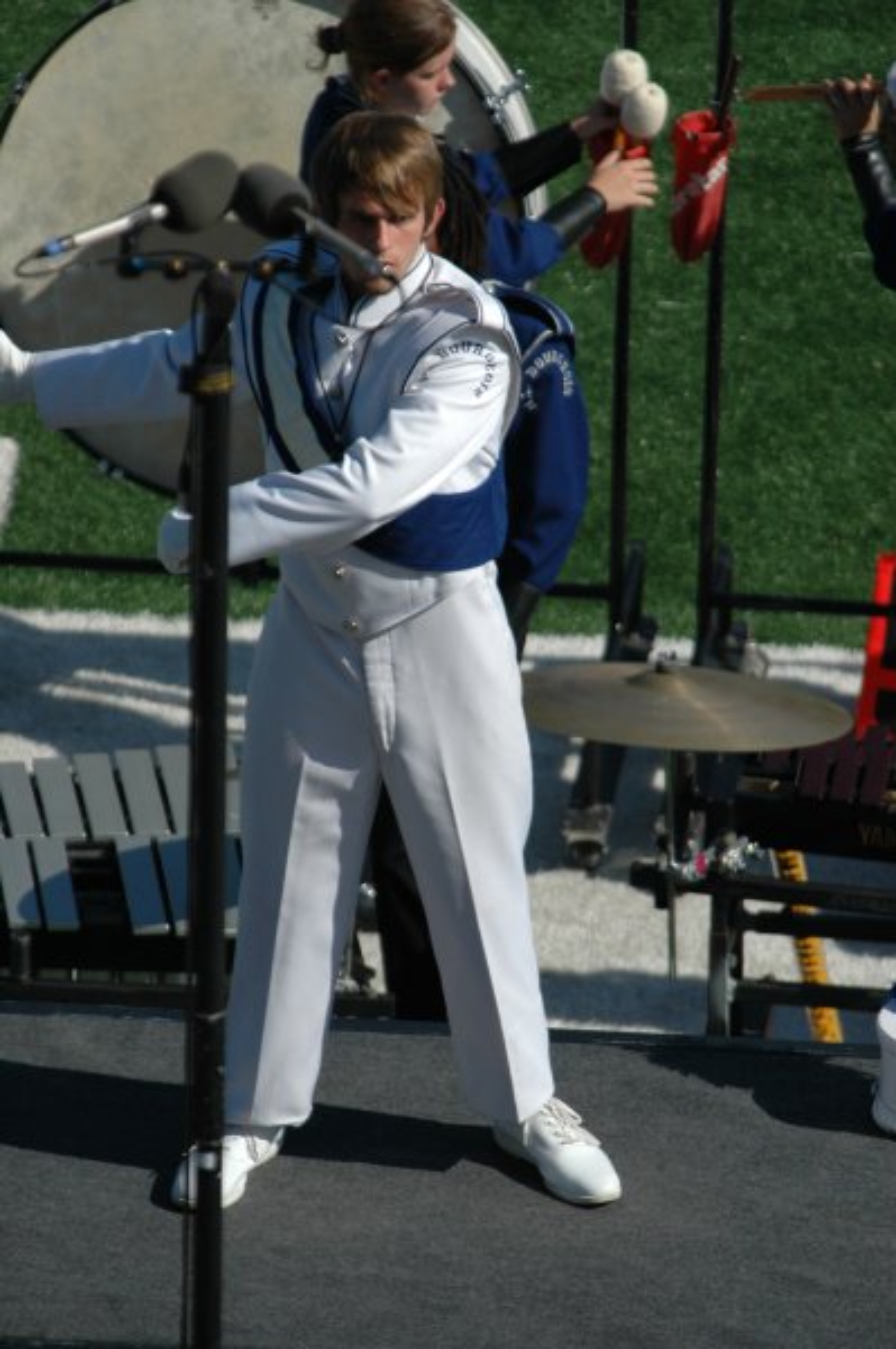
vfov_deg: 3.4
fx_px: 22437
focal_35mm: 600
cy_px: 674
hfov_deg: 2.3
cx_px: 448
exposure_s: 1/1250
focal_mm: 400
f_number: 5.6
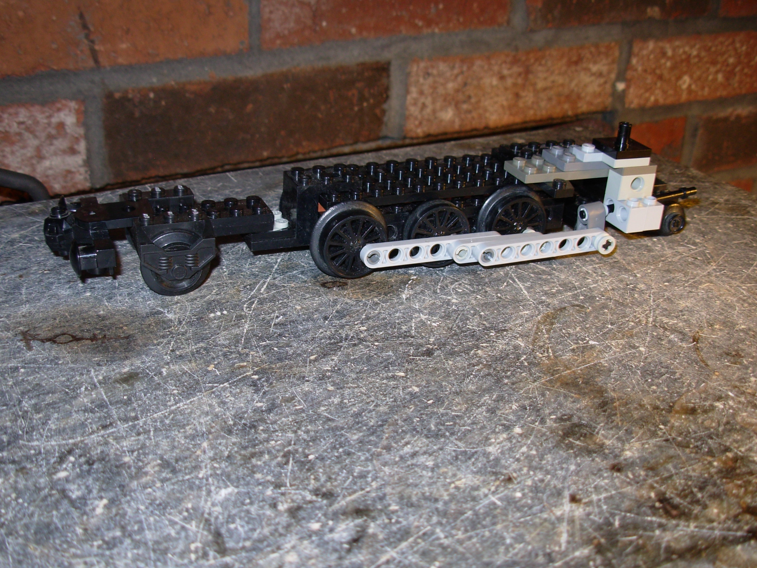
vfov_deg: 32.2
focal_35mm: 45
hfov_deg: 42.1
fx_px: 984
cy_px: 284
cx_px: 378
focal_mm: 7.5
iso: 50
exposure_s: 1/32
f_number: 3.1
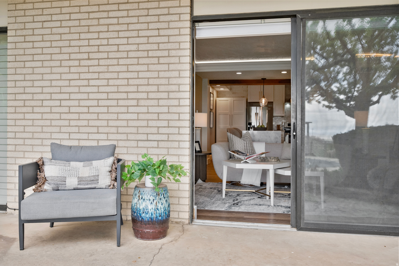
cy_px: 133
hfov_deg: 61.9
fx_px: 332
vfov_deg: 43.6
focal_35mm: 30
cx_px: 200
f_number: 8
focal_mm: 30
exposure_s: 1/200
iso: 2000
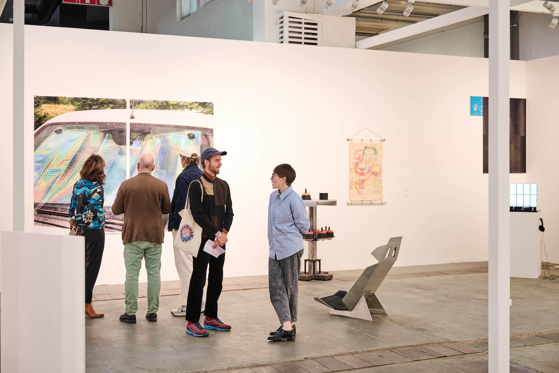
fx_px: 714
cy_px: 186
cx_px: 280
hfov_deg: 42.7
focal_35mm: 46
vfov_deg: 29.2
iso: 280
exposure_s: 1/40
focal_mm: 46
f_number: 3.2
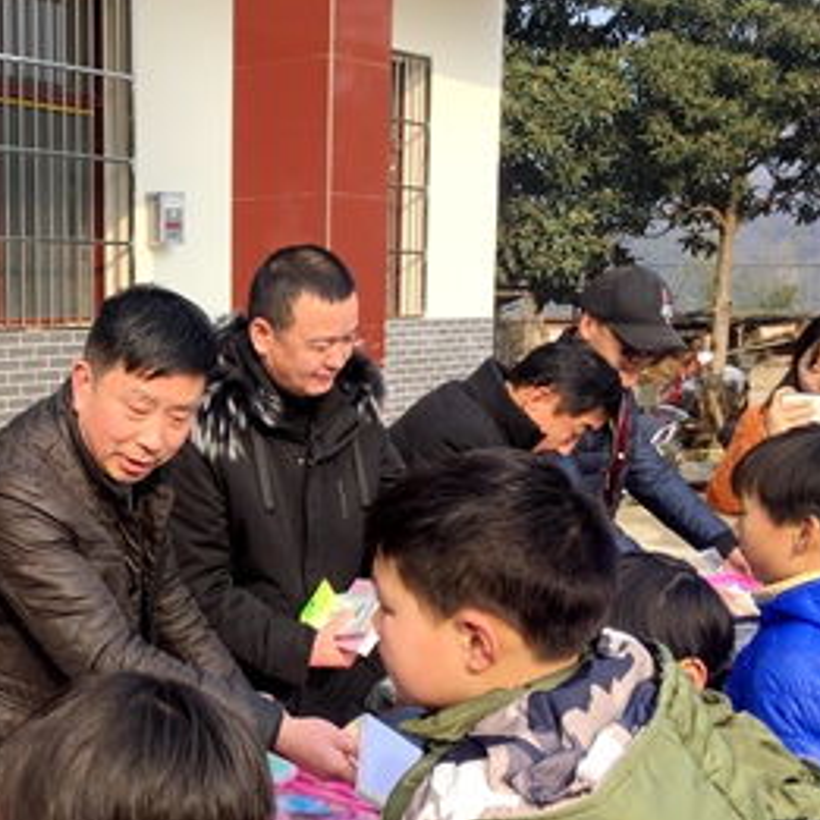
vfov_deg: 31.4
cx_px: 38
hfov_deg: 29.9
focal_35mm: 54
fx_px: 1447
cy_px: 539
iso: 32
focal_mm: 4.15
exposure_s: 1/732
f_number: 2.2
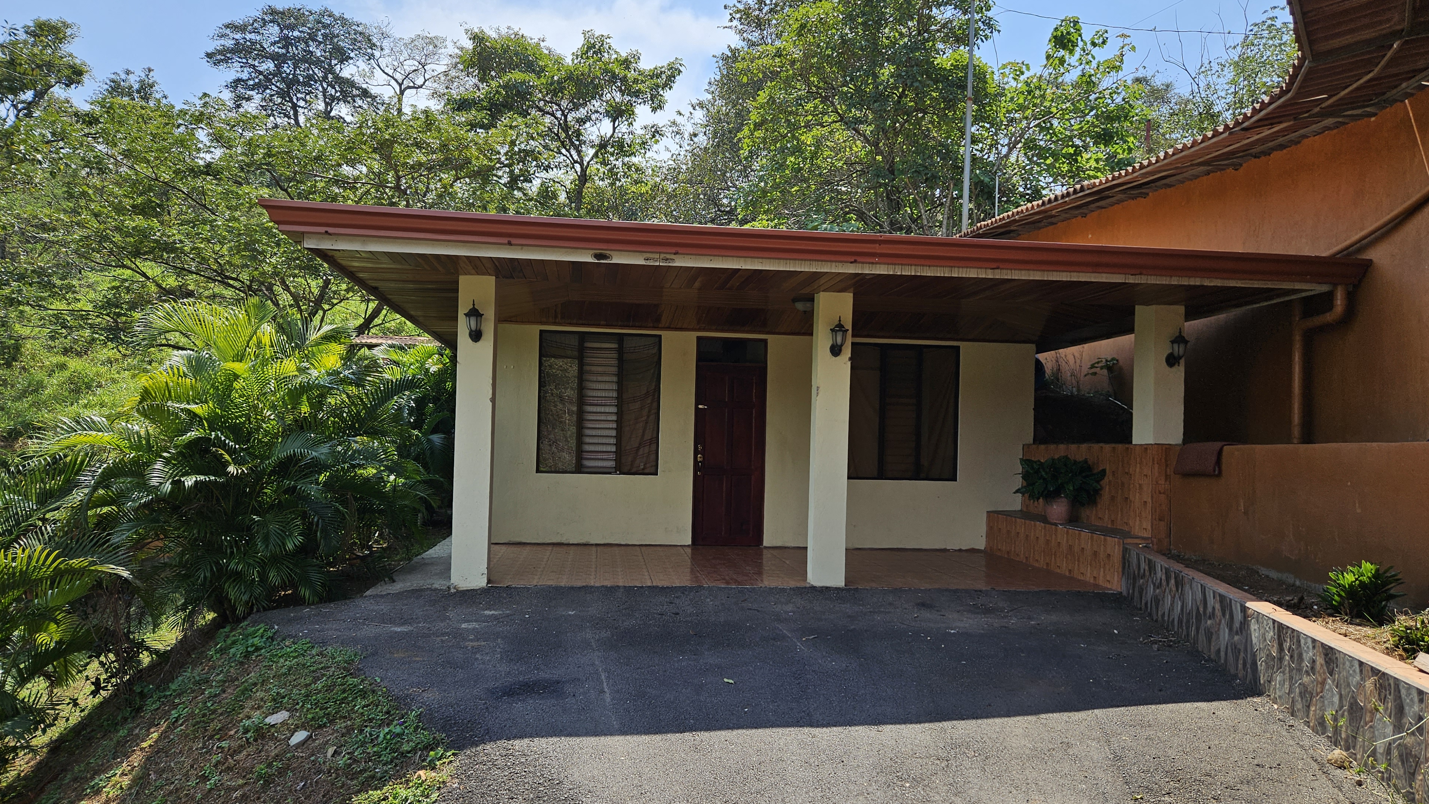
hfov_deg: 71.9
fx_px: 985
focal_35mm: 26
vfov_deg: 44.3
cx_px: 698
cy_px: 441
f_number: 1.8
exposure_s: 1/1457
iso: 25
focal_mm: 5.4
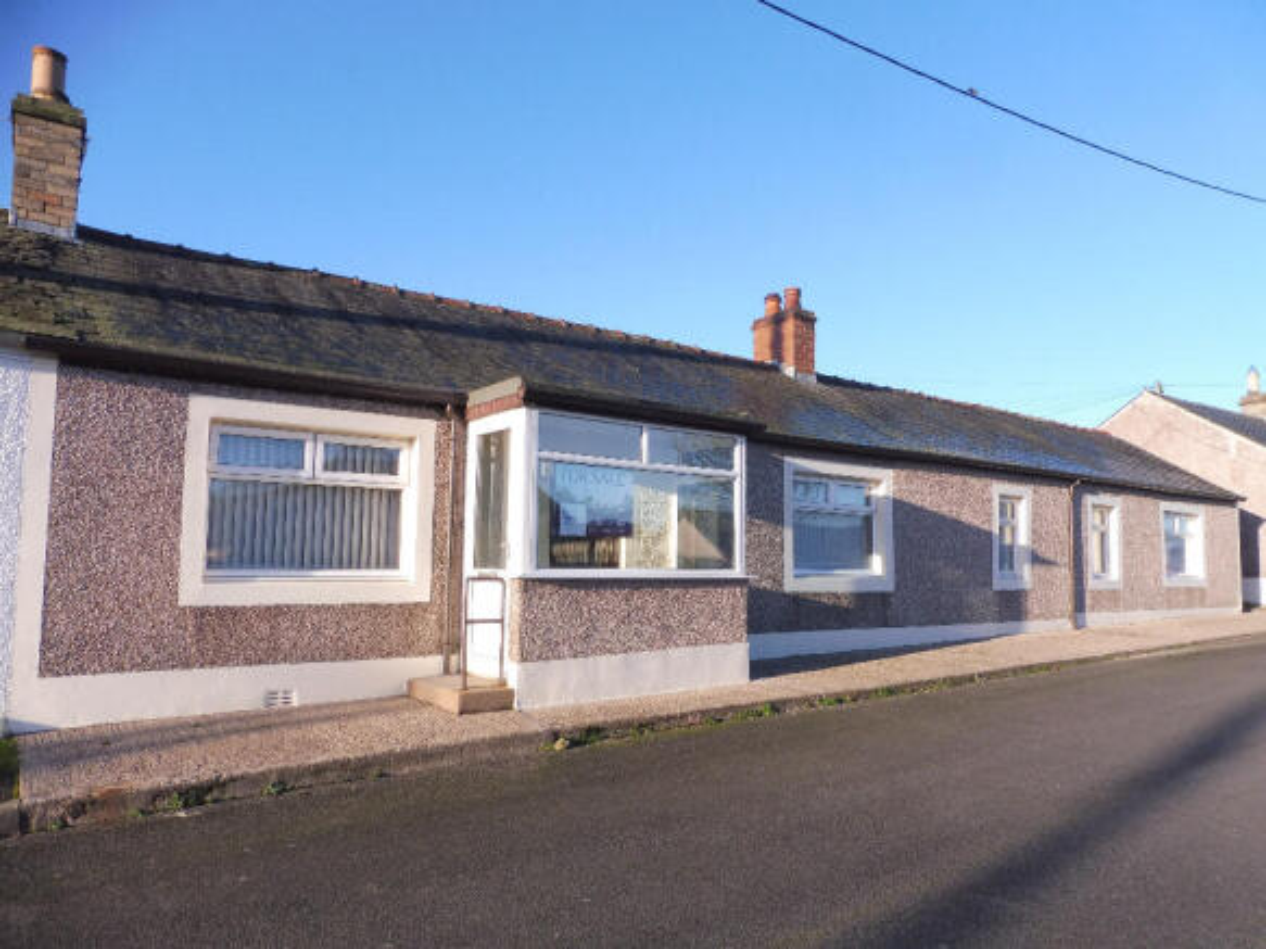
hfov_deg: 71.6
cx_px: 633
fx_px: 878
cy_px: 474
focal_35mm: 24
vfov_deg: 56.8
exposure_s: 1/400
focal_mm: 4.3
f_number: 4
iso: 100
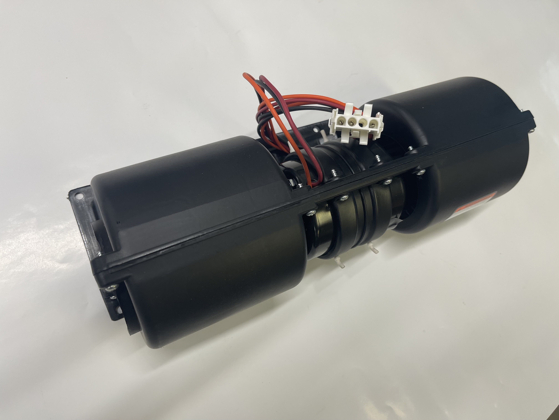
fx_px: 404
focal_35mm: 25
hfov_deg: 69.4
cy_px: 210
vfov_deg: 54.9
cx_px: 280
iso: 80
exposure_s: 1/120
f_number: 1.6
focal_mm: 5.1
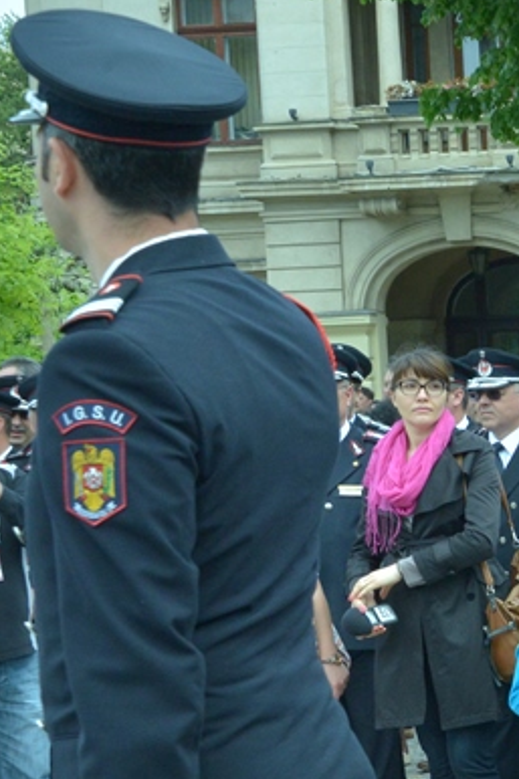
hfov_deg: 8.9
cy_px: 589
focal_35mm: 143
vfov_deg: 14.3
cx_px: 1111
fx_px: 3095
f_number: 13
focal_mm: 48
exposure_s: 1/640
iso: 2000
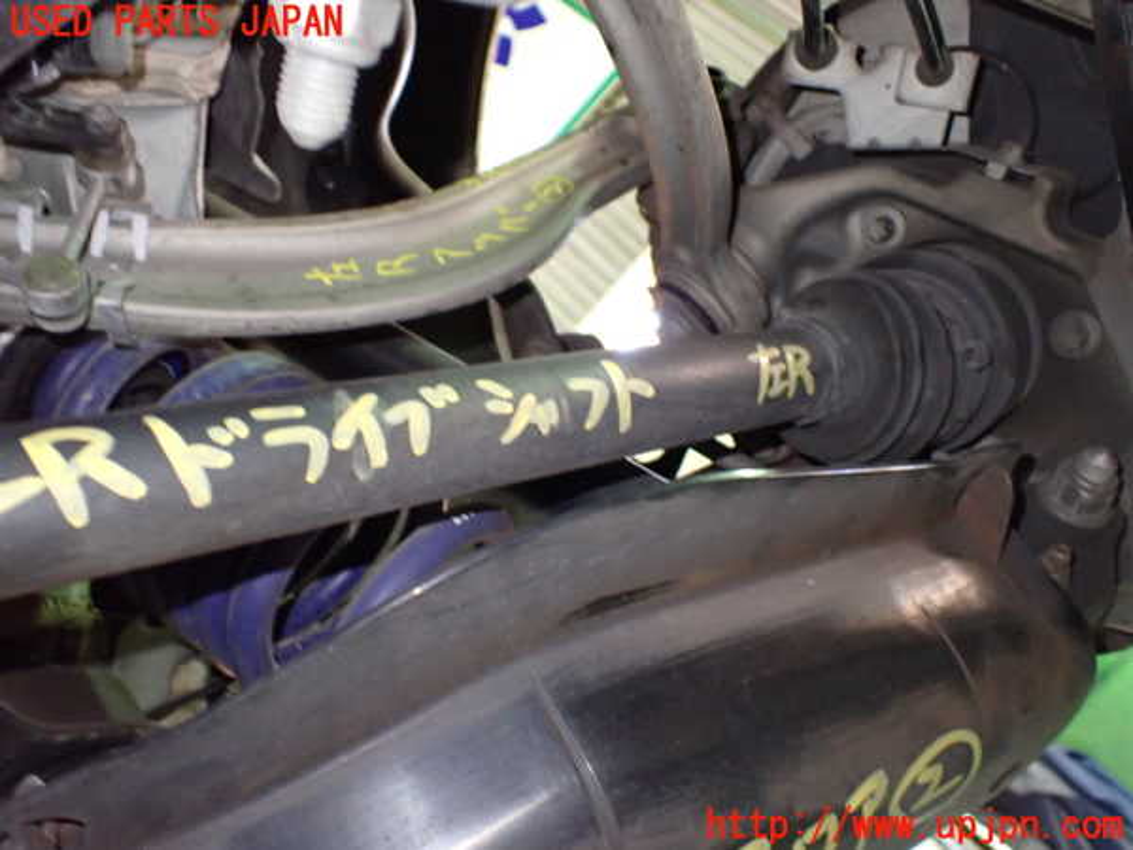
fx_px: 982
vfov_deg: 46.8
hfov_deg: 60.0
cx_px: 566
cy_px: 425
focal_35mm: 30
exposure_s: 1/30
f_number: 2.3
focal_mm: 5.4
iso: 1000
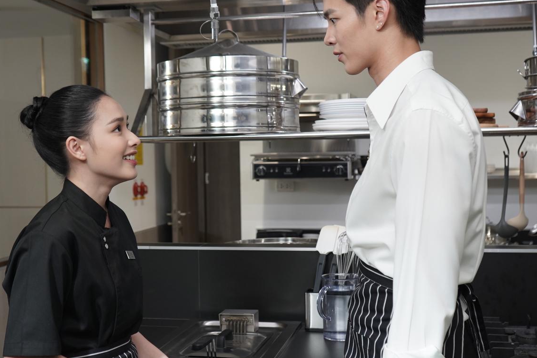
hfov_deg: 38.9
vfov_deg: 26.5
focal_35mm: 51
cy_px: 184
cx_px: 256
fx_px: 761
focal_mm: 34
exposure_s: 1/200
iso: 1000
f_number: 4
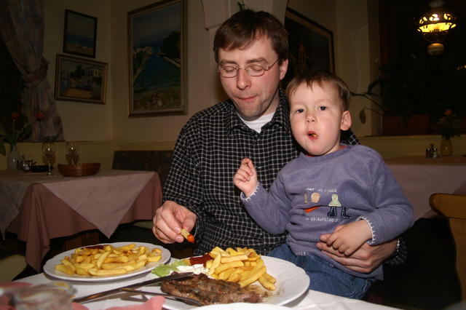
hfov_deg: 67.4
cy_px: 155
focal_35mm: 27
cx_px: 233
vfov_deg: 47.9
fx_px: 349
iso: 200
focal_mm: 18
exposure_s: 1/60
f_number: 3.5
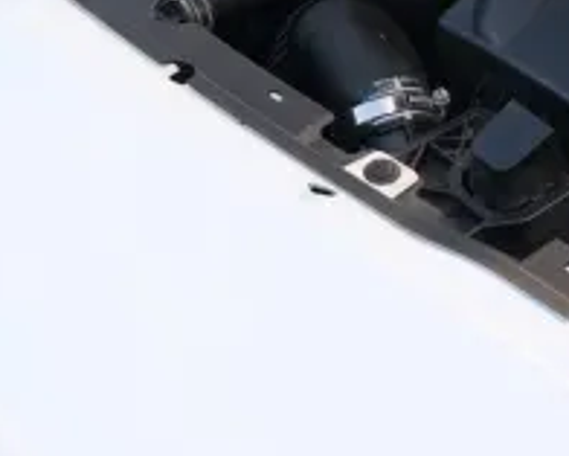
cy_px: -58
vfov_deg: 14.8
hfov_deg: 18.5
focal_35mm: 101
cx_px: 554
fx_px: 1702
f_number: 4.5
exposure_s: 1/120
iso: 320
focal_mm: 22.3
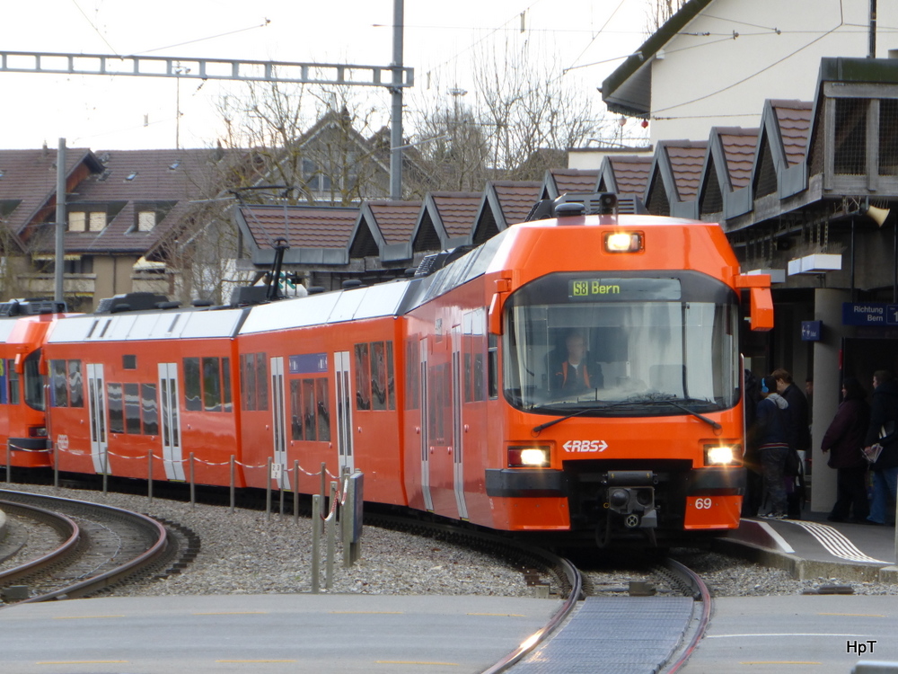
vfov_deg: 7.7
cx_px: 449
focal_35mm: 193
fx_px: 5007
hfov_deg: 10.2
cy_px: 337
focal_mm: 31.3
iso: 125
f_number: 5.4
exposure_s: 1/80
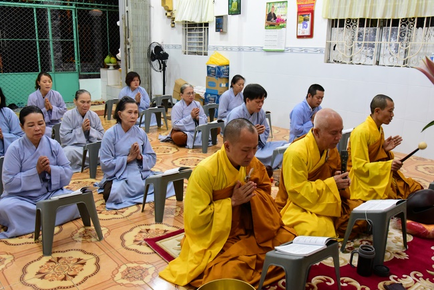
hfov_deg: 58.7
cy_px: 145
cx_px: 217
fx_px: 386
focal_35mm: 32
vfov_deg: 41.2
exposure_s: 1/80
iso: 7200
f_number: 8
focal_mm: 32
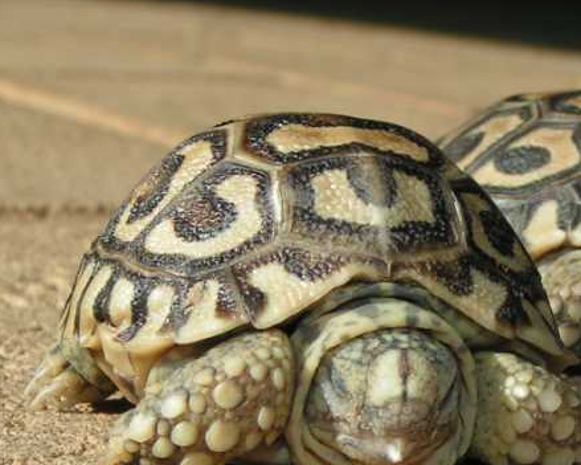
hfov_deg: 14.8
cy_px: 372
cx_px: 397
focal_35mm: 130
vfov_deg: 11.8
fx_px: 2235
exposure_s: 1/80
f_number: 5.6
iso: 50
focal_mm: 10
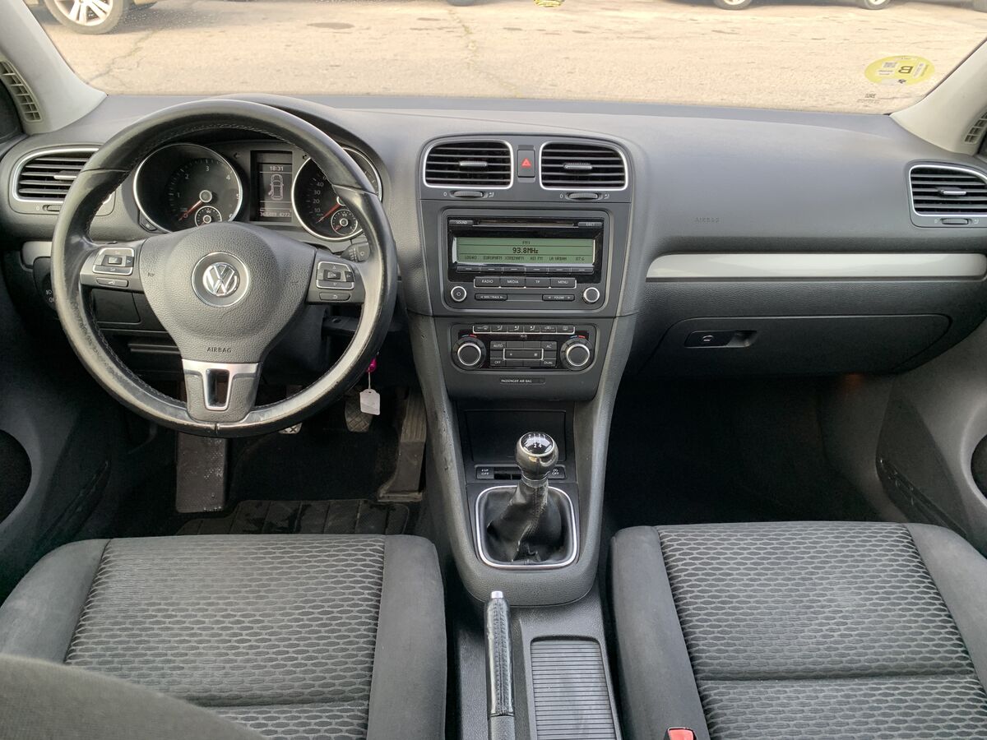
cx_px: 494
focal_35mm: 26
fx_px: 741
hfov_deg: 67.3
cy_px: 370
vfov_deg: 53.1
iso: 80
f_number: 1.8
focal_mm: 4.25
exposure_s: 1/121
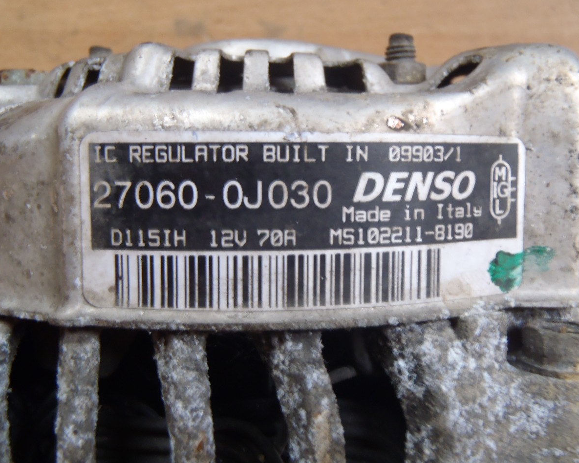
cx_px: 306
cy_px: 229
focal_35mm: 39
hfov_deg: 46.8
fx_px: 668
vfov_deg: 38.2
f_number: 4.7
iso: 200
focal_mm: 6.64
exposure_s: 1/5
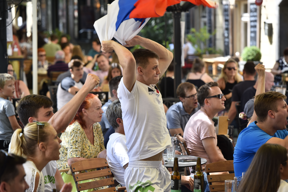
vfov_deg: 8.9
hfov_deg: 13.2
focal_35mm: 155
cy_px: 96
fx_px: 1240
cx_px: 144
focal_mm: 155
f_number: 5
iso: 500
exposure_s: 1/640
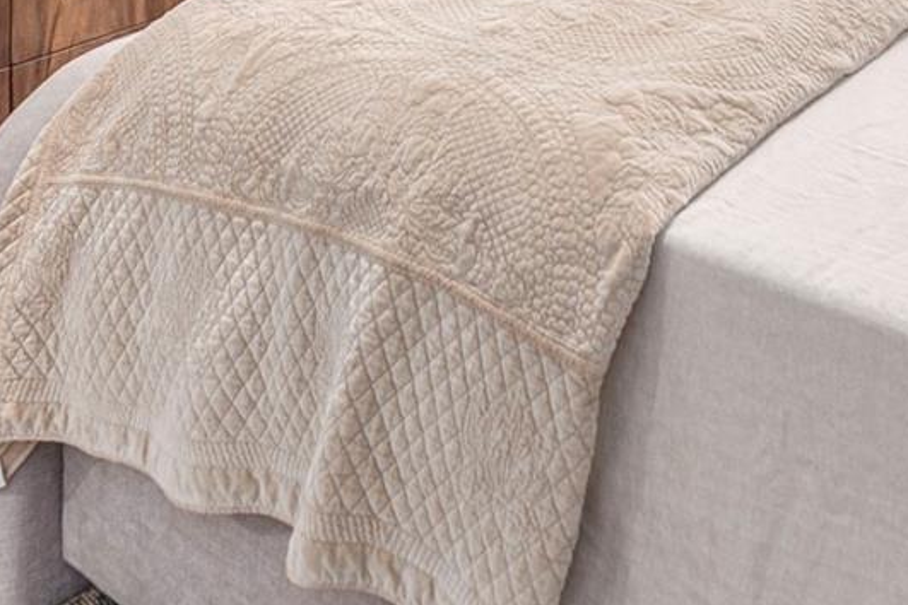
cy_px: -493
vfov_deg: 19.0
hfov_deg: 36.3
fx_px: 1362
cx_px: 643
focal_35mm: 54
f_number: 7.1
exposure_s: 1/100
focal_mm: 14
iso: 320
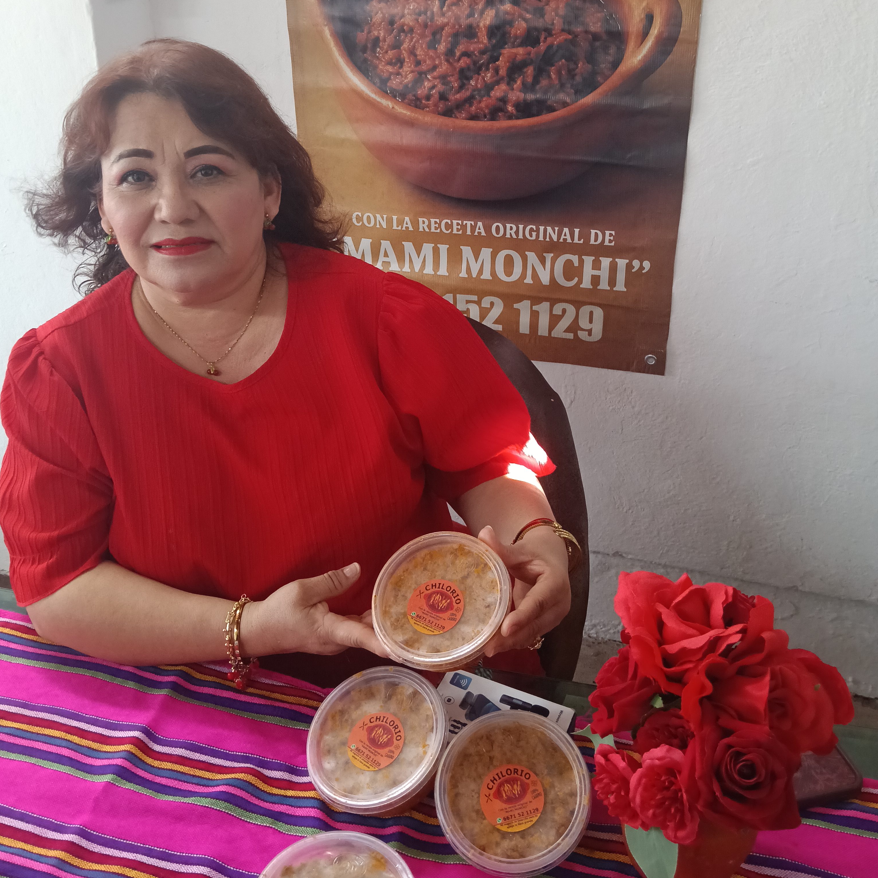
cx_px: 437
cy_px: 318
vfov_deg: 50.5
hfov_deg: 51.1
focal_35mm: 32
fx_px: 918
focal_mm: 3.98
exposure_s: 1/33
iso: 320
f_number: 1.8
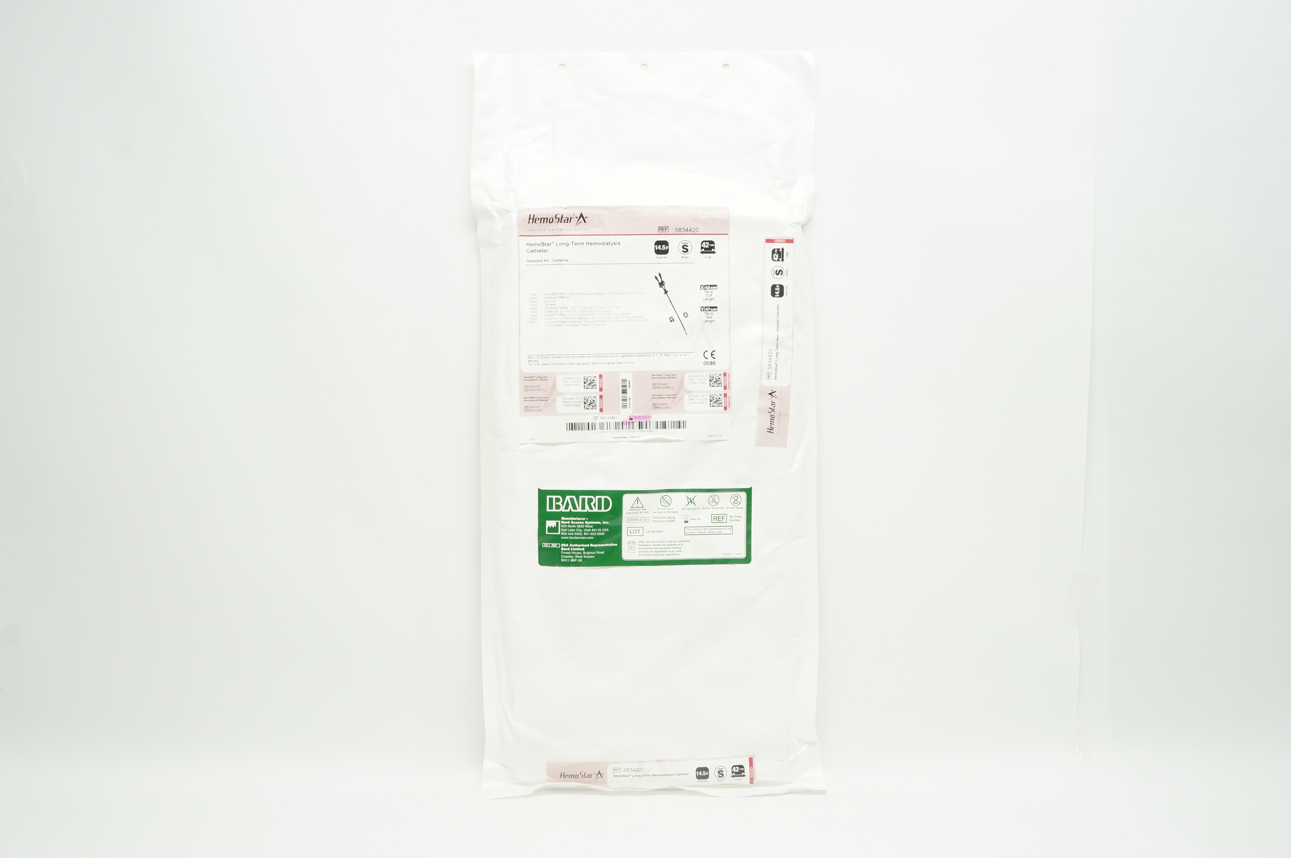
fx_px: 1075
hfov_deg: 62.0
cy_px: 429
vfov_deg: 43.5
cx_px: 646
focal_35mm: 30
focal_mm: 20
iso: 400
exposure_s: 1/20
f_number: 10
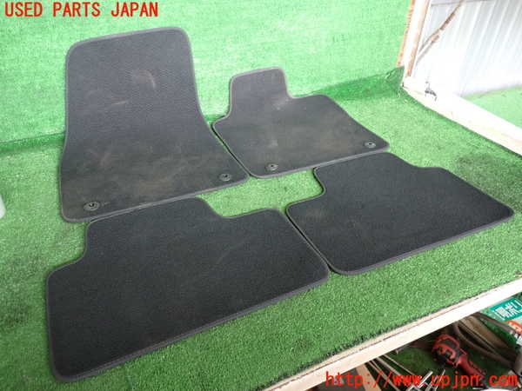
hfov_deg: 69.4
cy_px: 196
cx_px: 261
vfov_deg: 54.9
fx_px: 377
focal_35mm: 25
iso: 200
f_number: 2
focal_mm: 4.5
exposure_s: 1/30
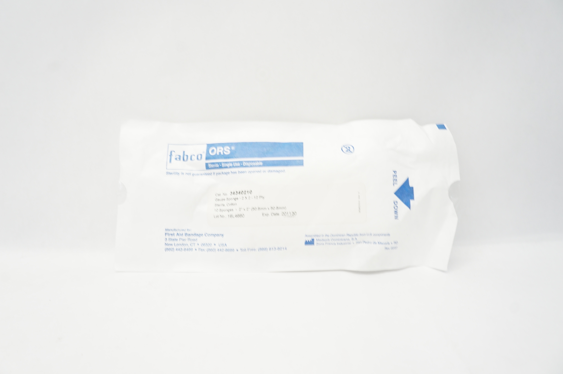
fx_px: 422
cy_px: 187
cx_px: 282
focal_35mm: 27
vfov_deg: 47.8
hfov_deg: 67.4
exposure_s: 1/20
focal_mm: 18
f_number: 8
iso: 400
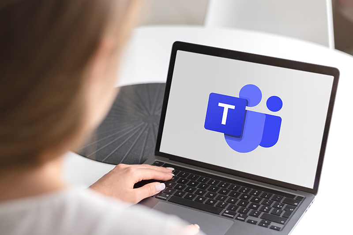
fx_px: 735
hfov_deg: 27.0
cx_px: 176
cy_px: 118
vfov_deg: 18.2
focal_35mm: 75
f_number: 1.8
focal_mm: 50
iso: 400
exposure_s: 1/800
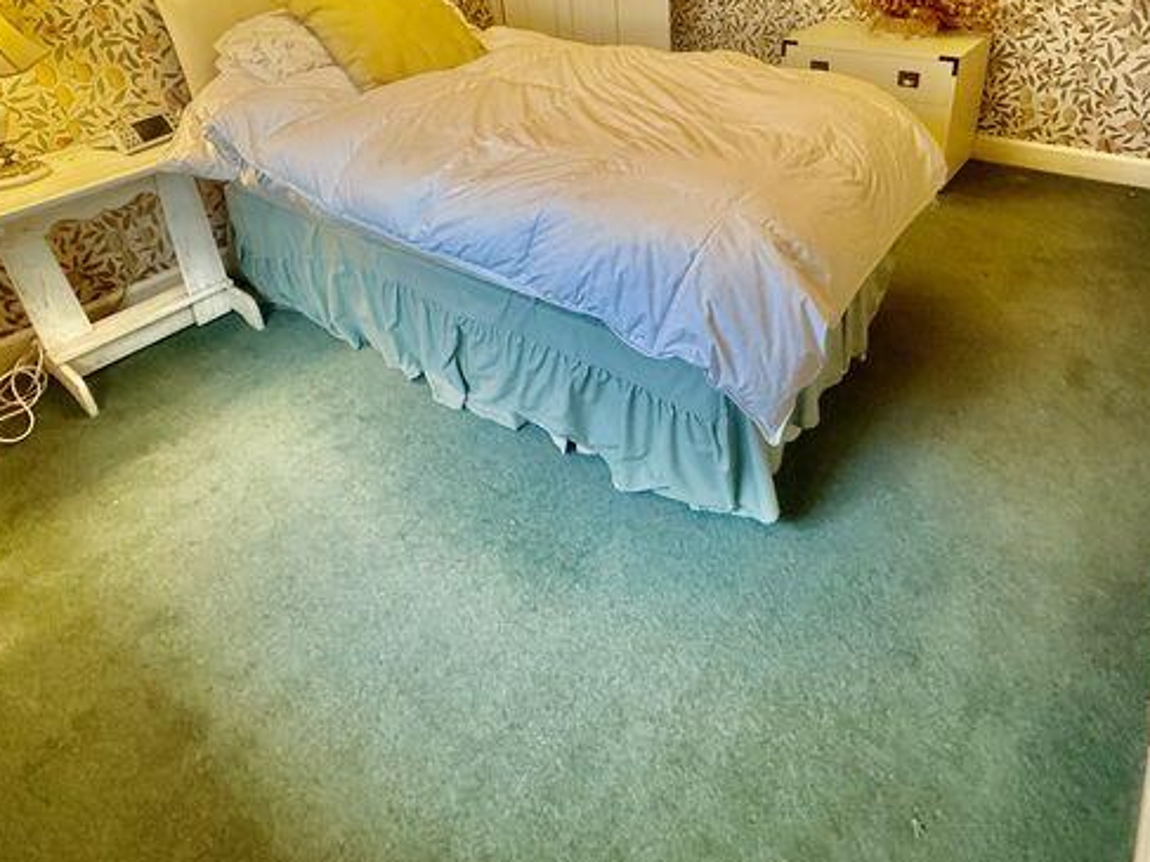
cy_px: 227
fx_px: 764
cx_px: 609
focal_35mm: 23
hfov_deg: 73.9
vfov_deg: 56.3
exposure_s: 1/50
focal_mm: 2.22
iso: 250
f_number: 2.2
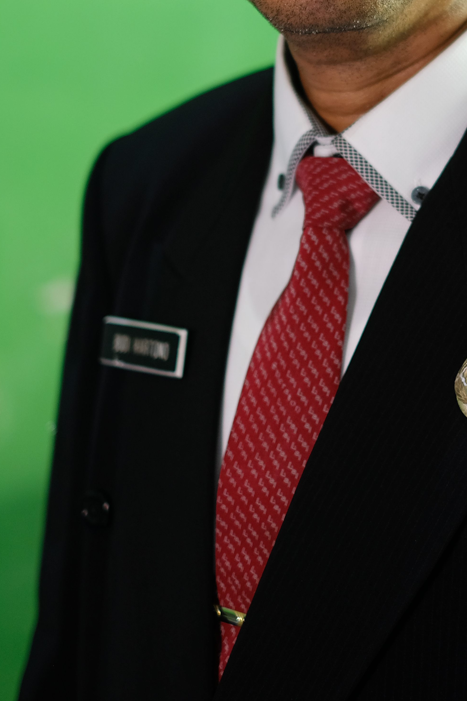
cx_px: 420
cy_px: 143
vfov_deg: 18.8
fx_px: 2101
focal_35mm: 108
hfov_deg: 12.6
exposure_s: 1/125
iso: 320
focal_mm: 35
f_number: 1.4
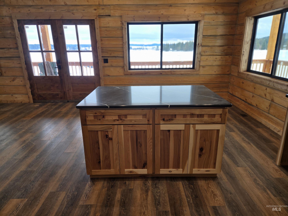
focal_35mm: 23
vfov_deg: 58.9
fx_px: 191
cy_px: 108
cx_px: 144
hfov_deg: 73.9
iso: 40
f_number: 1.8
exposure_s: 1/120
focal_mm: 5.4
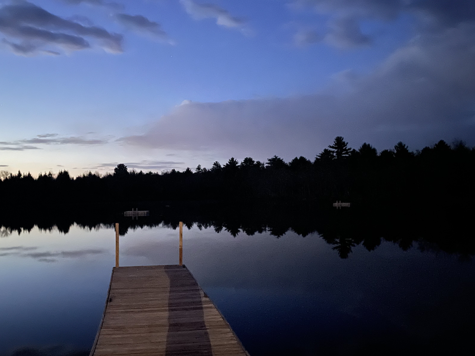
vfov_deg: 42.9
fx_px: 453
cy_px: 173
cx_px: 200
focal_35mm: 33
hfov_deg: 55.1
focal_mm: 4.2
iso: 1000
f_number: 1.6
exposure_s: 1/2
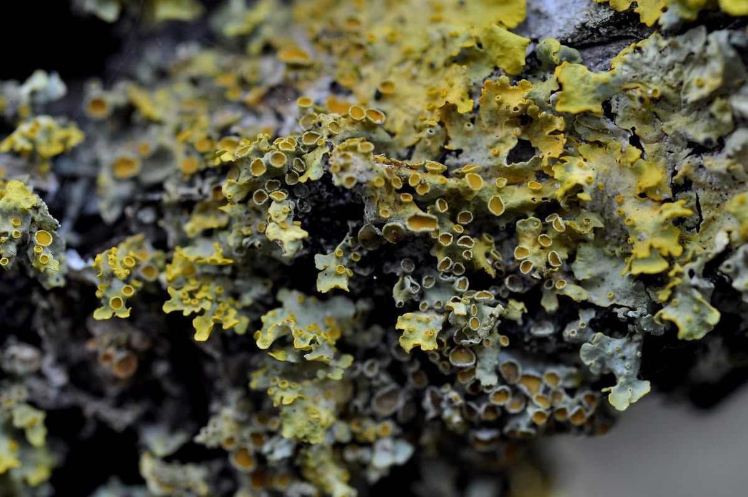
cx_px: 374
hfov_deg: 22.6
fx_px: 1868
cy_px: 248
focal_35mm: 90
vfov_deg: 15.2
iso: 200
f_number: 8
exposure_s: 1/60
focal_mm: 60
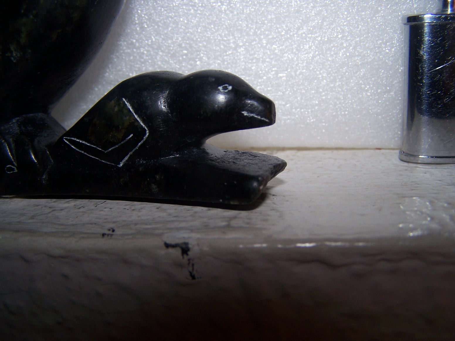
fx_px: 499
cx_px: 228
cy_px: 170
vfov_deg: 37.7
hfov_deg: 49.0
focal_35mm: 38
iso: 80
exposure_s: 1/60
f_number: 2.8
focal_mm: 6.3
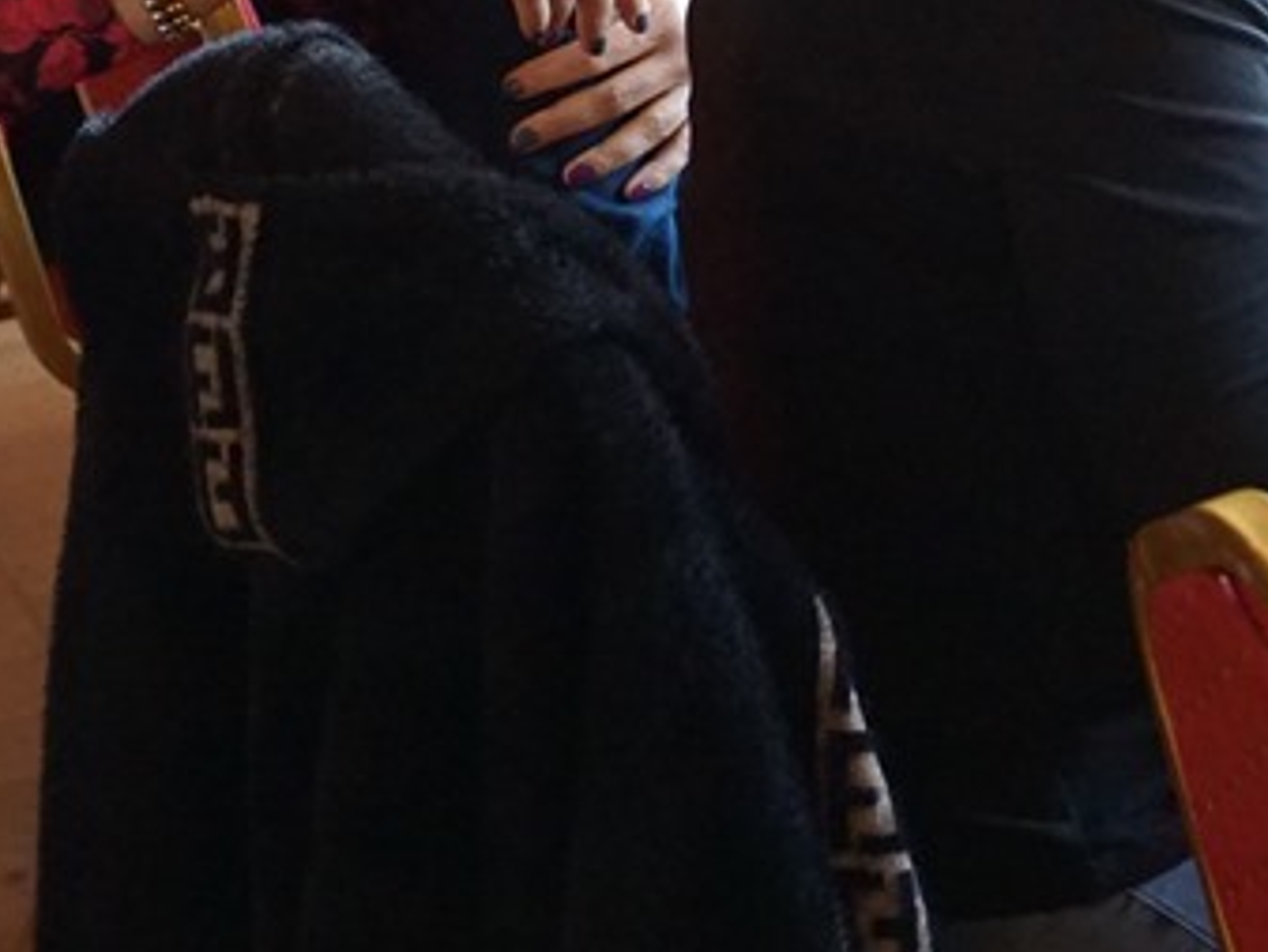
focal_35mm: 153
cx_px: 1603
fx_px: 5623
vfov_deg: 9.6
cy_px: -167
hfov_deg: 12.5
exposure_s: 1/160
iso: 2500
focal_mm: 35
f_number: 4
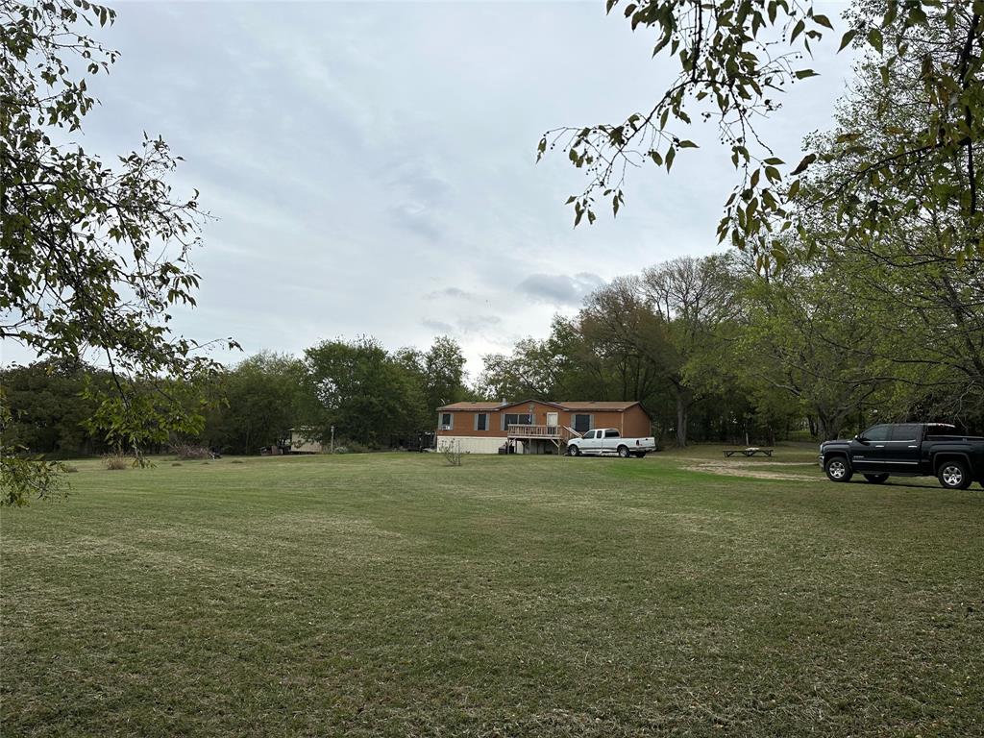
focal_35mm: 24
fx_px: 682
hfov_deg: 71.6
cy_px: 369
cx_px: 492
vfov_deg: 56.8
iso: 80
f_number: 1.78
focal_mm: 6.86
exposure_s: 1/918
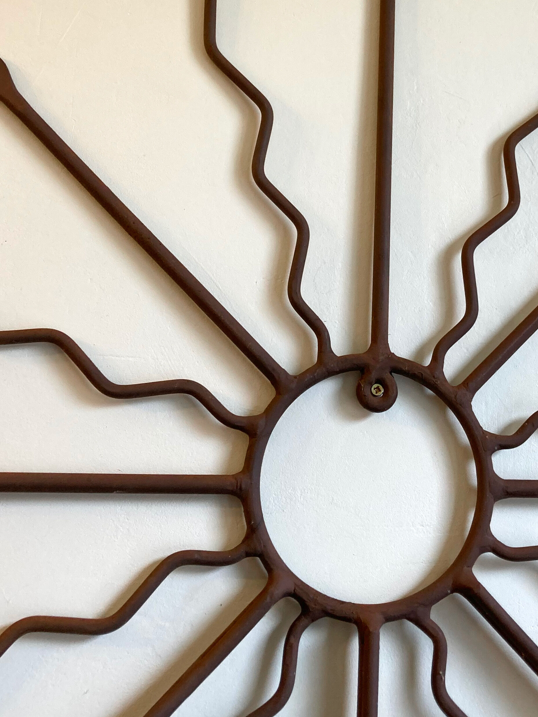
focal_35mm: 43
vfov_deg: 42.8
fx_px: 891
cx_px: 390
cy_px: 199
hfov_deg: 33.1
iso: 64
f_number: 1.8
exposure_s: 1/100
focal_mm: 3.99
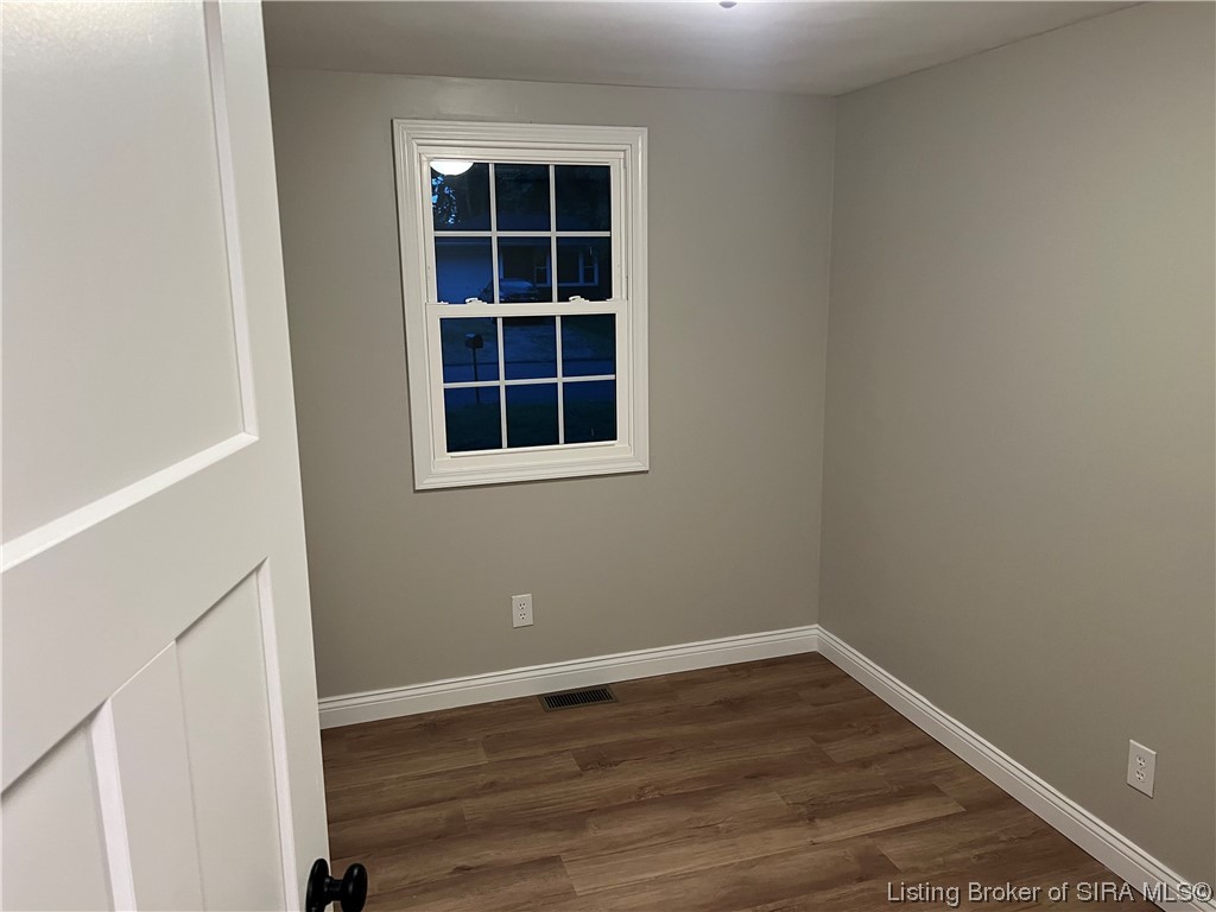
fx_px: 913
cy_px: 456
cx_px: 608
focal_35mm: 26
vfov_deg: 53.1
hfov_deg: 67.3
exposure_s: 1/60
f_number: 1.5
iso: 200
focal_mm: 5.7
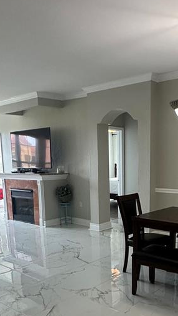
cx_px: 122
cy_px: 225
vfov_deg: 53.5
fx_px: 302
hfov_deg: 32.5
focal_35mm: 36
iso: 250
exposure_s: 1/120
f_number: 2.2
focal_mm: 2.22
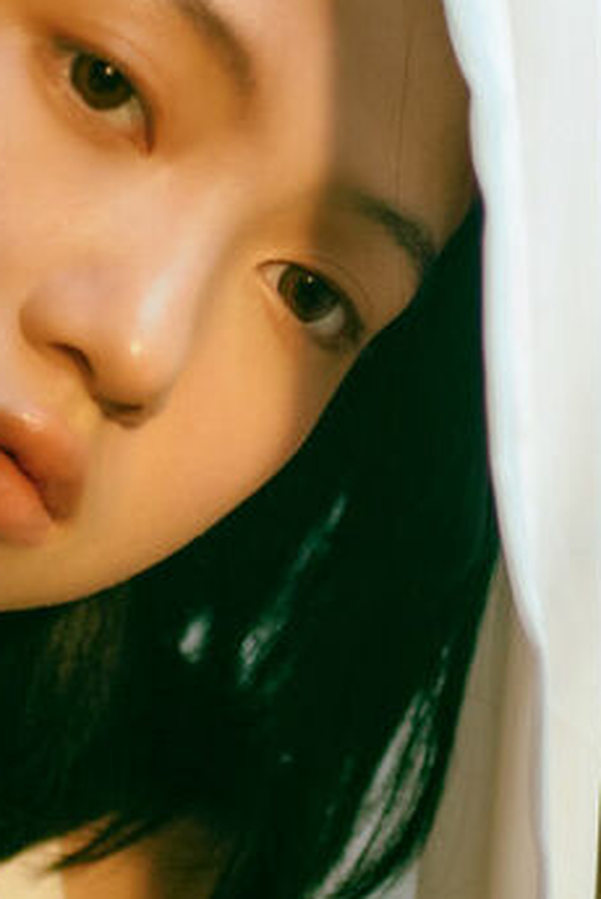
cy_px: 274
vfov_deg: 12.8
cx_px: 478
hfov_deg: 8.6
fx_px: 3998
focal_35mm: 160
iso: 800
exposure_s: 1/3200
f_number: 1.8
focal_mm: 35
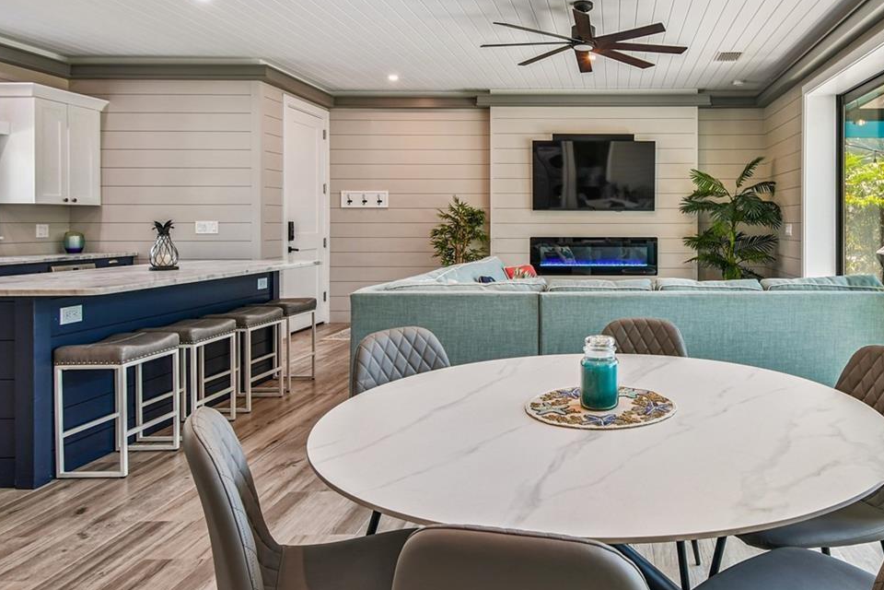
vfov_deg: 51.0
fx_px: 614
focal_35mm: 25
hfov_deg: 68.9
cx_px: 611
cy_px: 245
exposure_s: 1/6
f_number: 7.1
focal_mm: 10
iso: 100
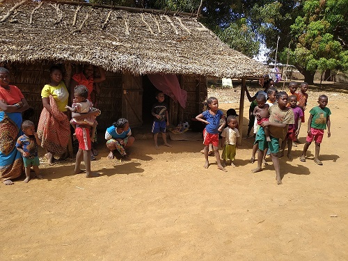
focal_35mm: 24
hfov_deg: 71.6
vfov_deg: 56.8
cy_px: 130
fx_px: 241
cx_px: 174
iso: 100
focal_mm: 3.94
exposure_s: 1/1038
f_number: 1.9
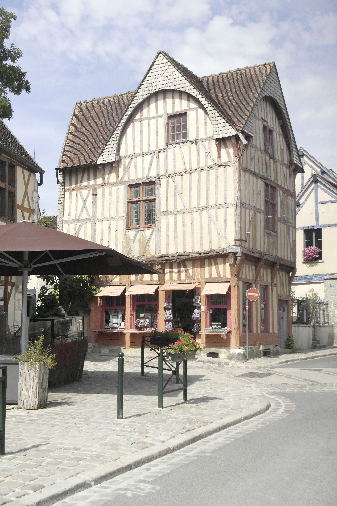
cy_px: 253
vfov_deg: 42.7
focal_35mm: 46
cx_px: 168
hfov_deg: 29.2
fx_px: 646
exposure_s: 1/4000
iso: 1600
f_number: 5.6
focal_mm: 30
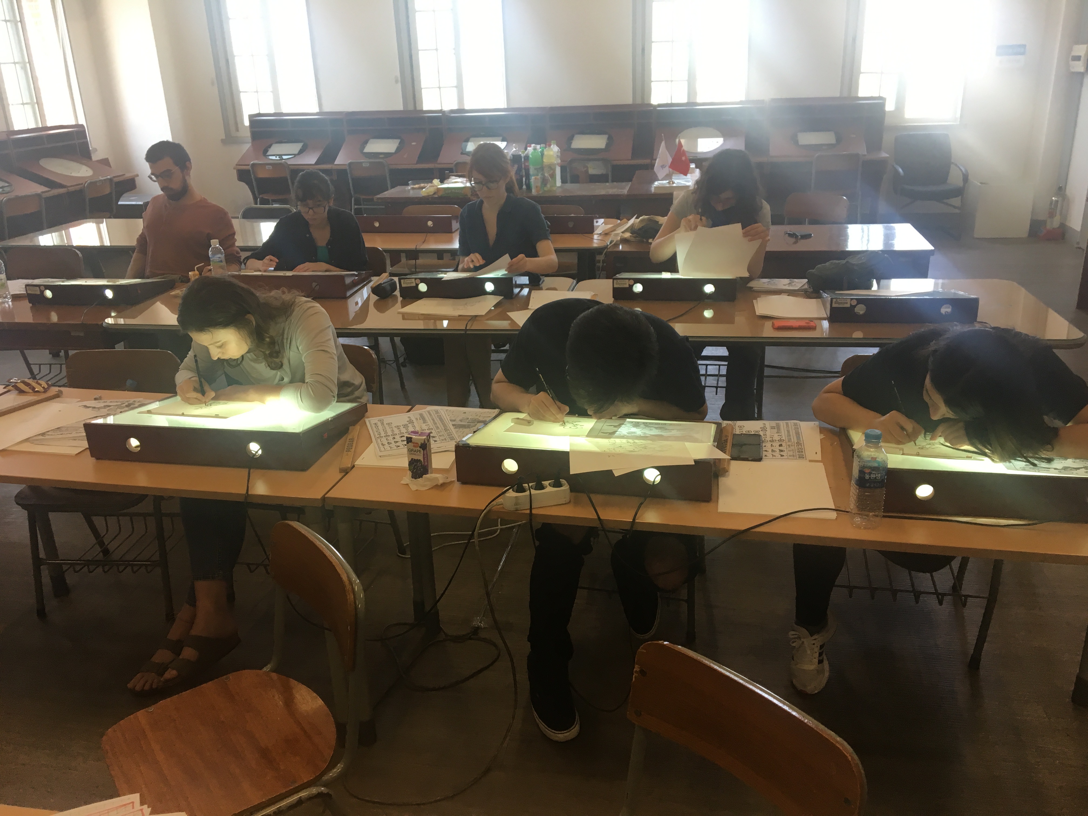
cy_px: 408
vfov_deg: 48.2
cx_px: 544
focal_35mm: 29
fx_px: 911
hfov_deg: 61.7
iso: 25
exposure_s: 1/30
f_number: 2.2
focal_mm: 4.15
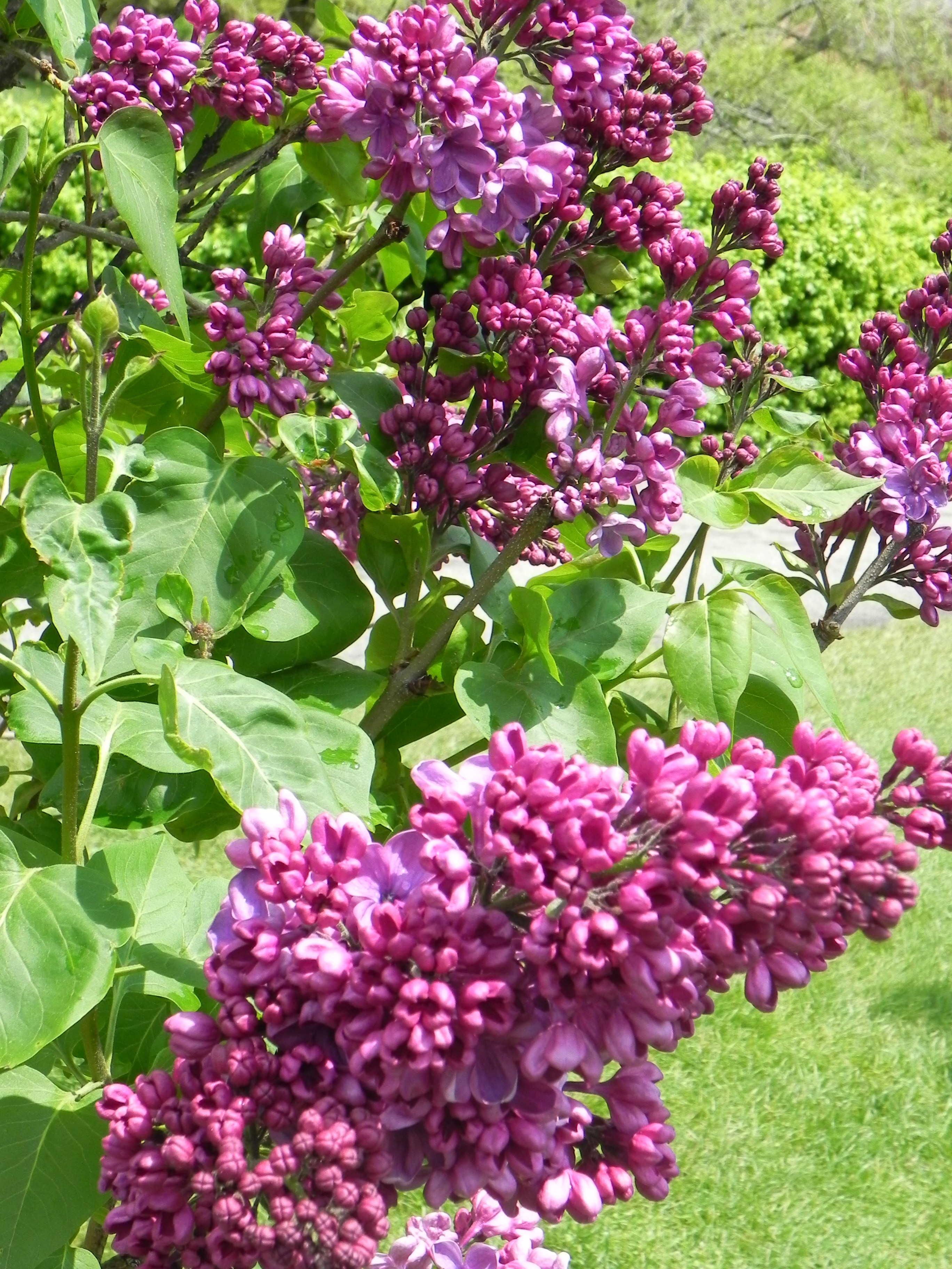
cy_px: 634
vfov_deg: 29.4
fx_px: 2420
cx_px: 476
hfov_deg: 22.3
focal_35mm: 66
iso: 160
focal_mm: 11.8
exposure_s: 1/276
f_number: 5.6
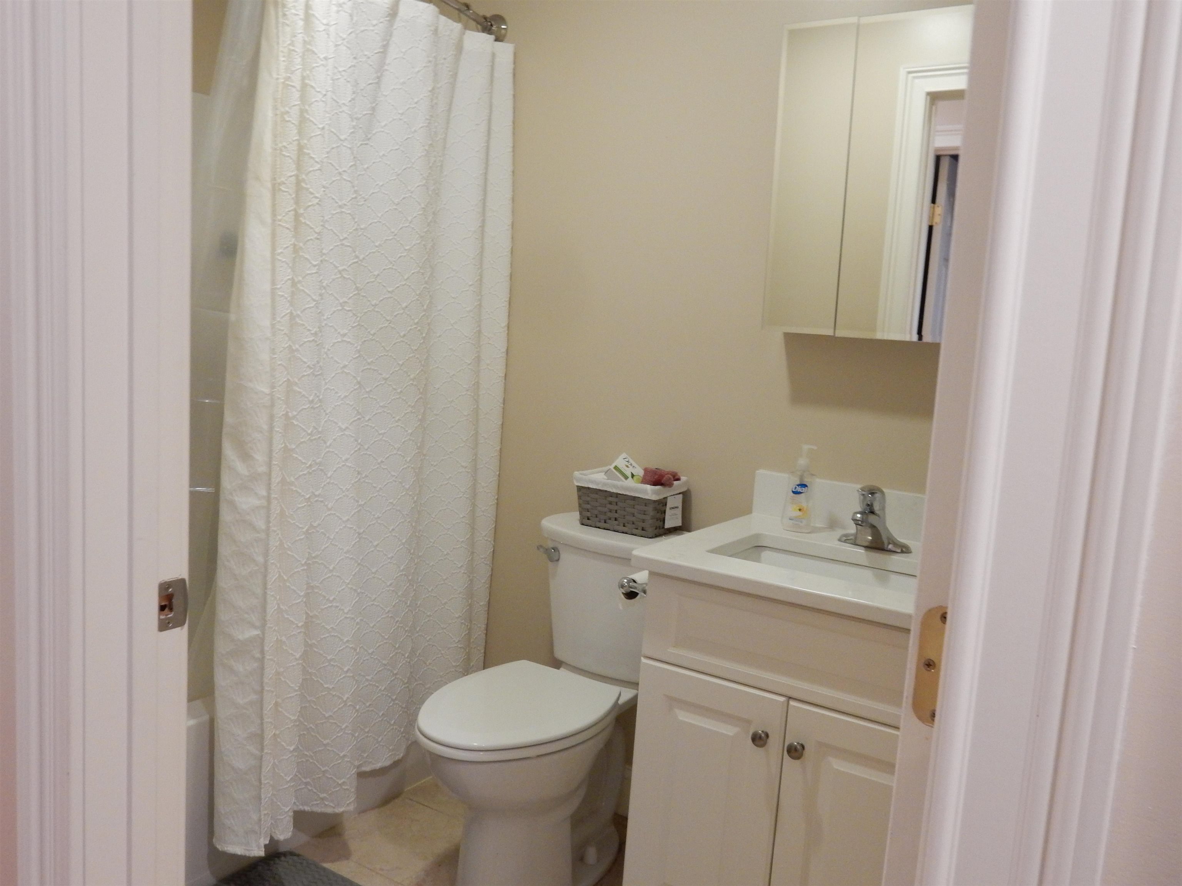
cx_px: 591
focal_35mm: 30
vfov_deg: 46.8
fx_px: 1024
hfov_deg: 60.0
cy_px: 443
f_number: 4
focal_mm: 5.4
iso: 400
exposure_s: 1/15
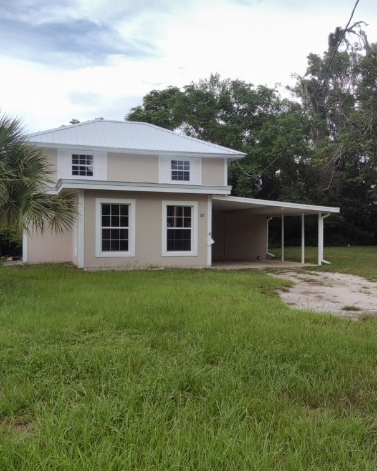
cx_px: 267
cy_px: 237
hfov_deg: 39.4
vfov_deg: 49.1
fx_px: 516
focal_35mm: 37
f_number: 2.65
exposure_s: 1/516
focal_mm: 3.69
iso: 50
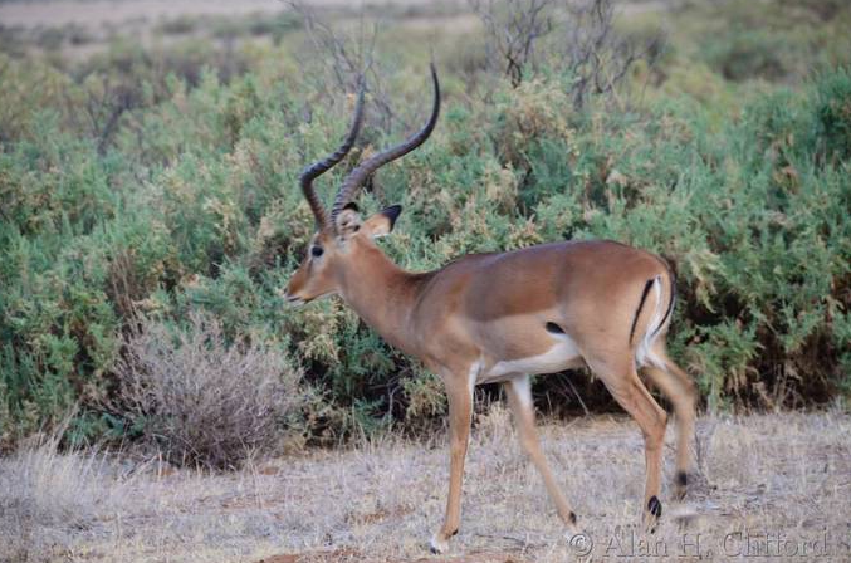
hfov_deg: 6.7
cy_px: 283
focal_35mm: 310
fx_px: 7311
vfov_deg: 4.4
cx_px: 422
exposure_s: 1/60
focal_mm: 200
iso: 400
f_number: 5.6
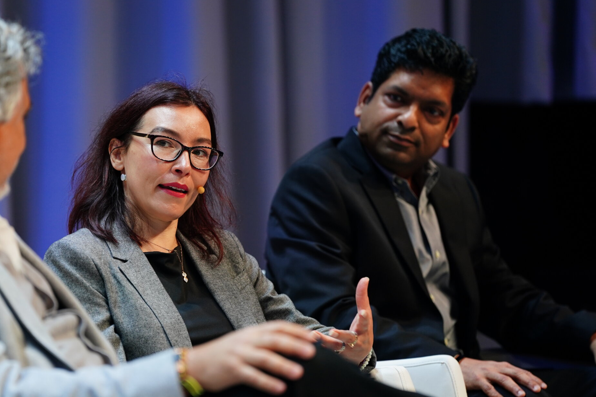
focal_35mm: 278
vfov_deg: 4.9
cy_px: 222
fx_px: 4602
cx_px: 191
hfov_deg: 7.4
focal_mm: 200
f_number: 2.8
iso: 640
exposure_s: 1/250
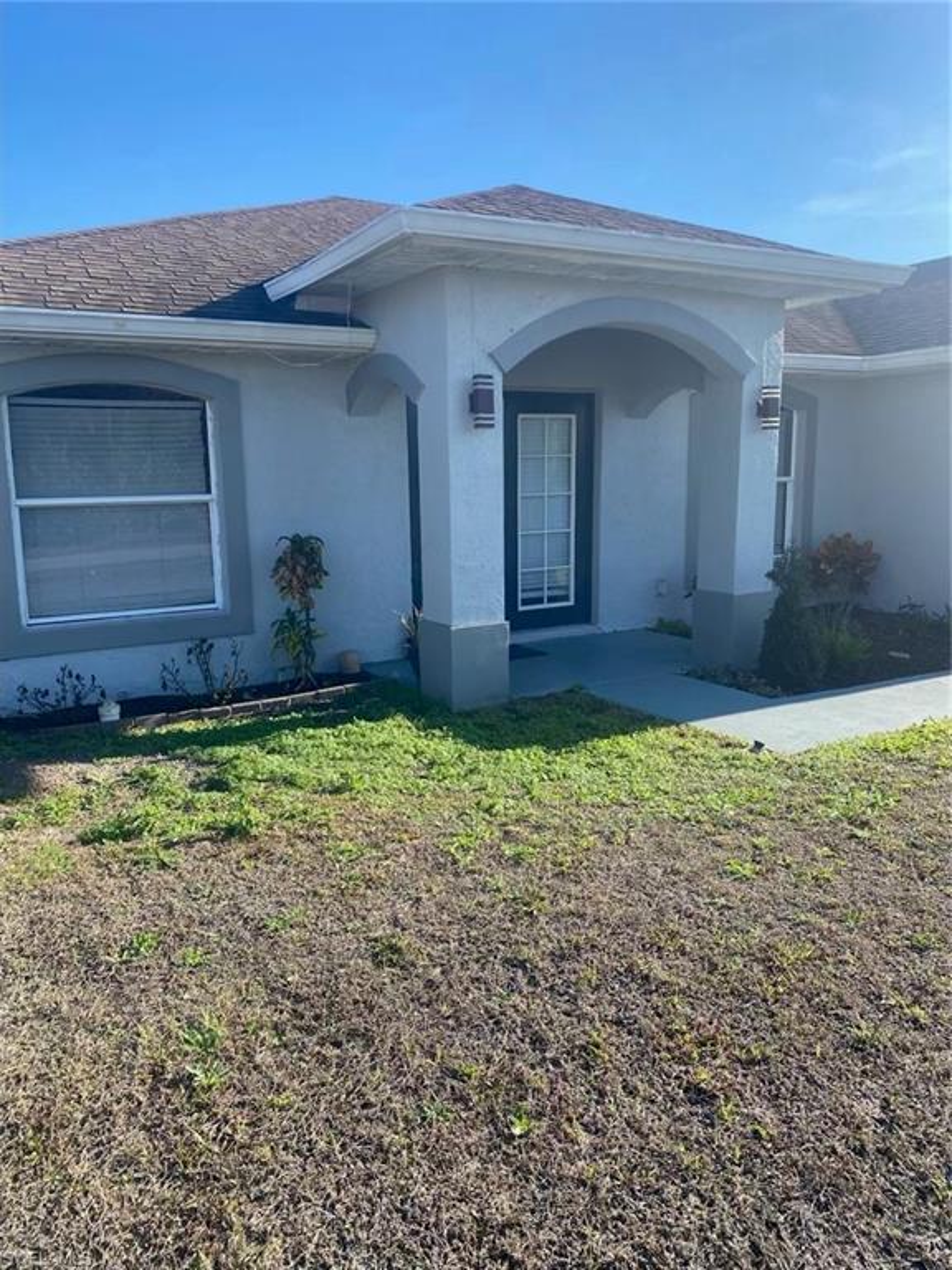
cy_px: 635
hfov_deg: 53.1
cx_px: 476
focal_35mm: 26
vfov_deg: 67.3
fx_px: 953
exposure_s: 1/1330
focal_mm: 4.25
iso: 32
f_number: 1.8
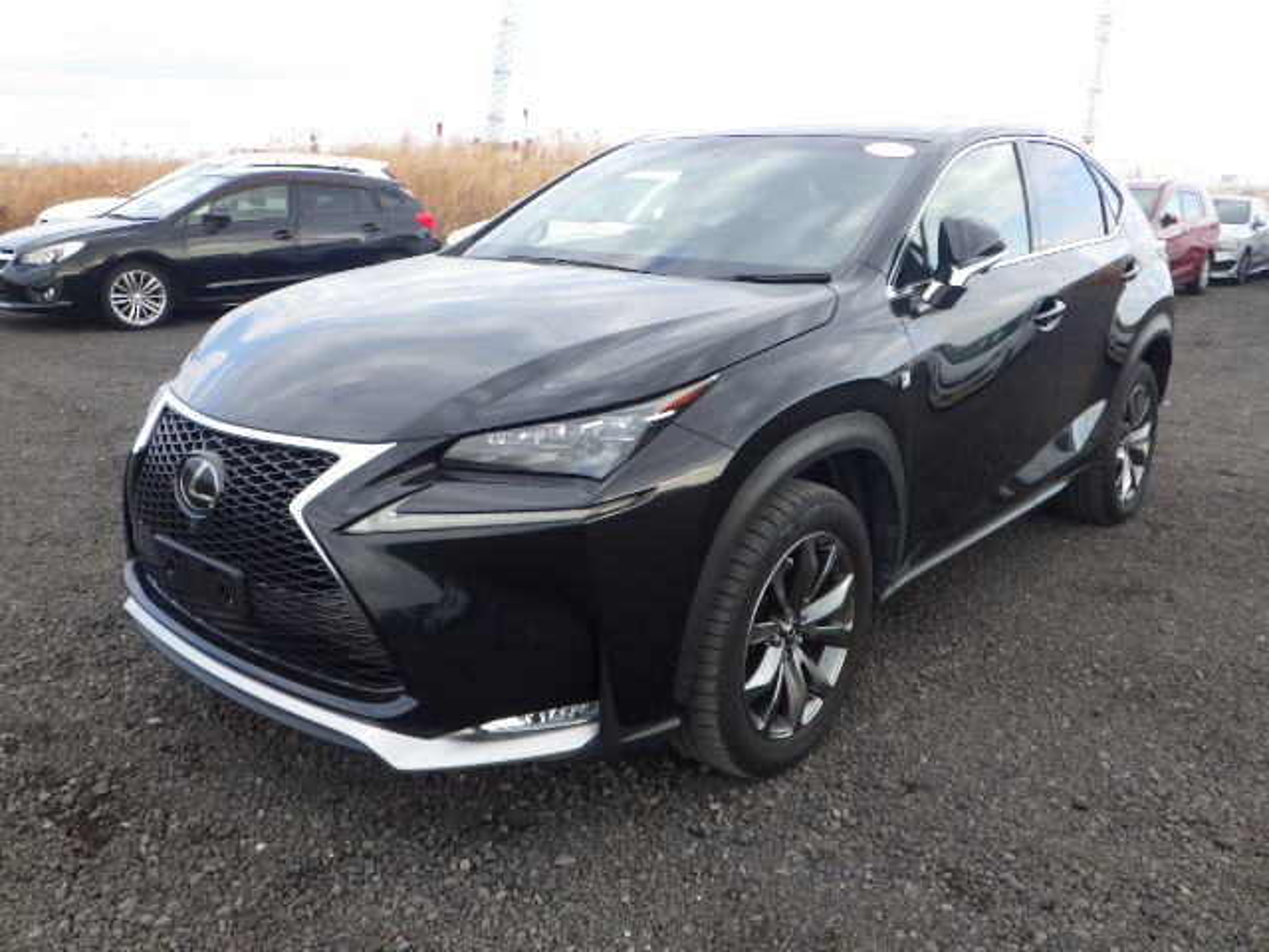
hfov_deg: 63.4
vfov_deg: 49.7
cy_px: 476
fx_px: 1026
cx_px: 634
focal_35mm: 28
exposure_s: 1/160
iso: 125
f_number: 4.2
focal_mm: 5
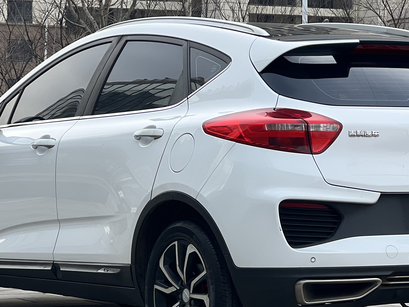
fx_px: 1902
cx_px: 234
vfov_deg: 9.2
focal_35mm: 161
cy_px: 209
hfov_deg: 12.3
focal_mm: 9
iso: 20
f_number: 2.8
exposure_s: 1/121
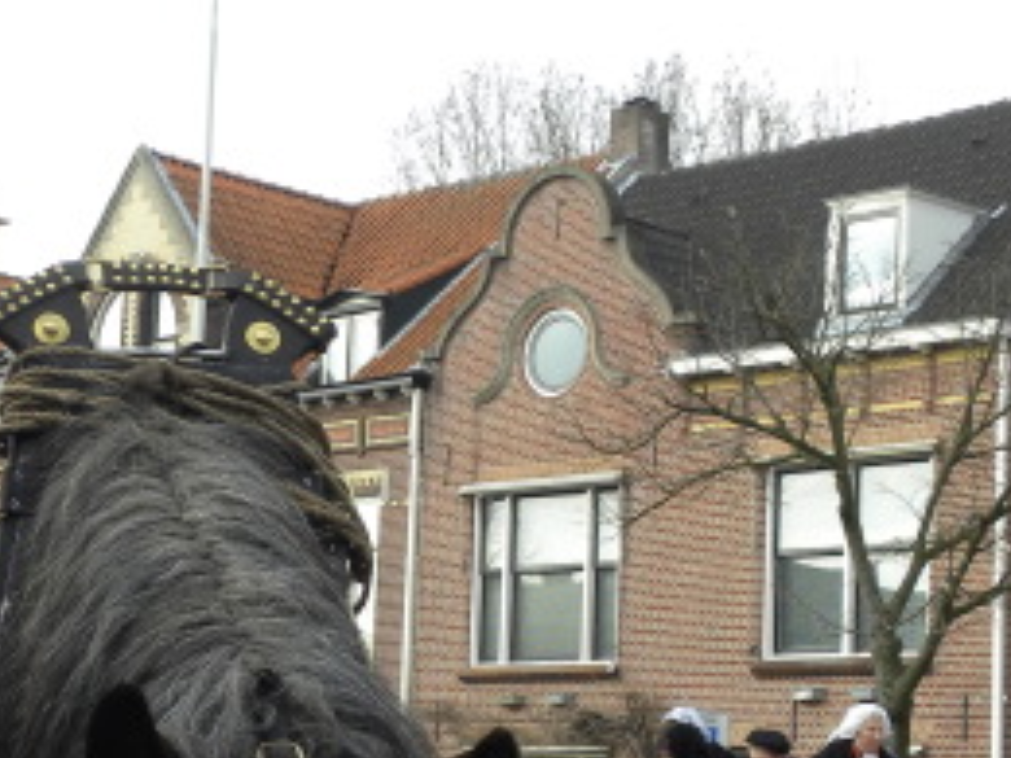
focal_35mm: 101
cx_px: 159
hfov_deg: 19.2
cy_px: 552
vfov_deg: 14.6
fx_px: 2950
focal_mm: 7.3
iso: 64
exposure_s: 1/154
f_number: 4
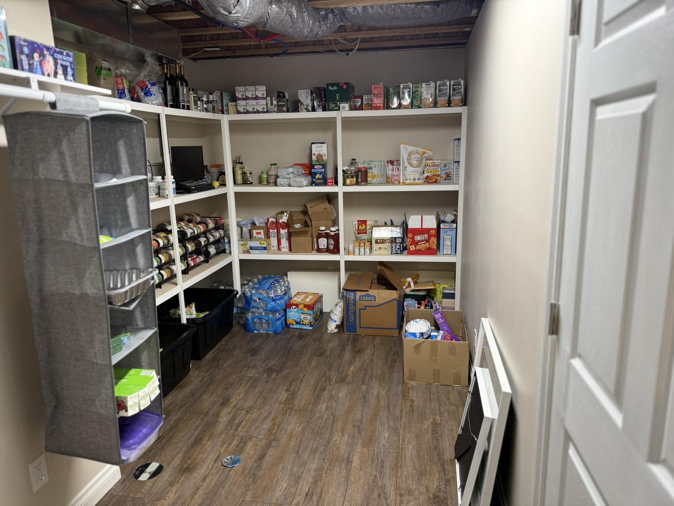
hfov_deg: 71.6
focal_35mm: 24
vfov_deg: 56.8
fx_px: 467
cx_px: 337
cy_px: 253
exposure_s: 1/60
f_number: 1.78
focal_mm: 6.76
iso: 160
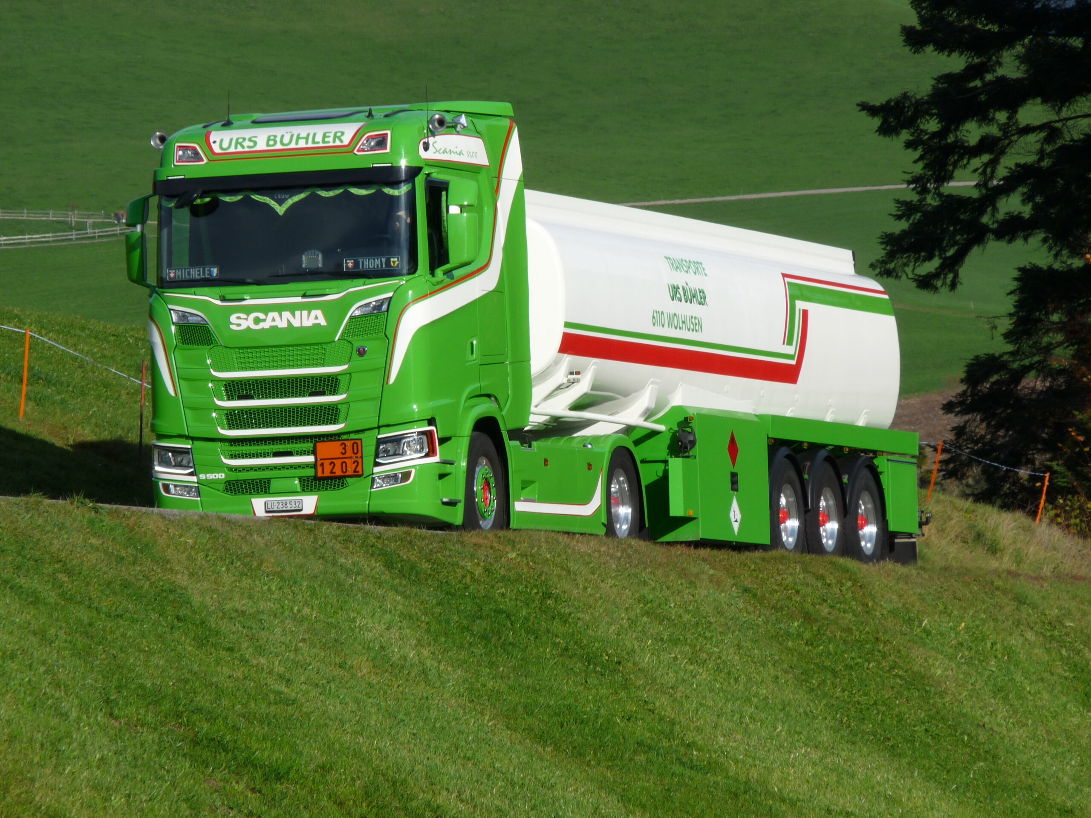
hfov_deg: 6.0
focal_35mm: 329
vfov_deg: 4.5
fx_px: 10369
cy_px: 409
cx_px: 546
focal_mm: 58.5
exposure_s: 1/500
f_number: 7.1
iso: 100
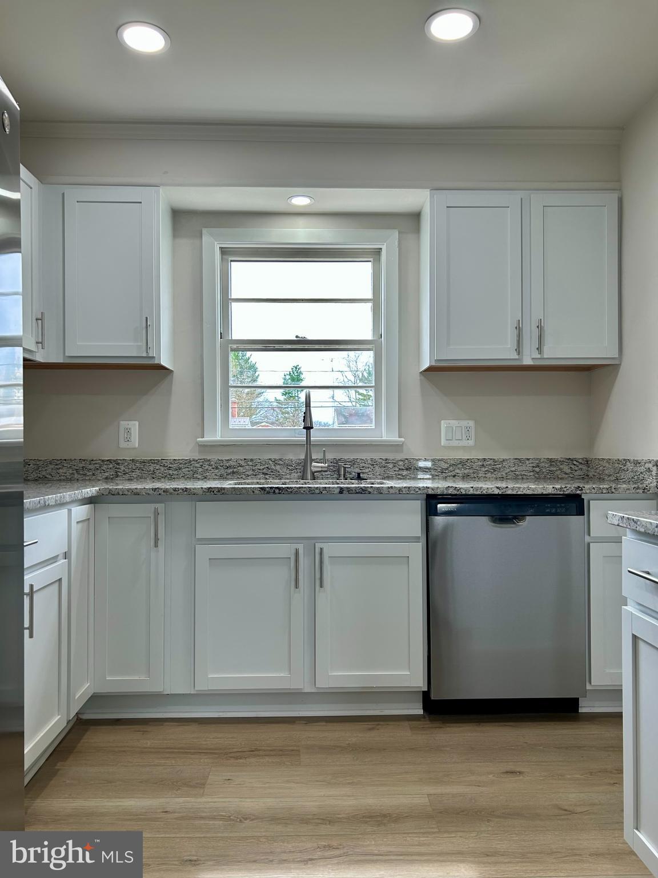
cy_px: 439
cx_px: 329
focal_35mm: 26
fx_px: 659
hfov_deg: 53.1
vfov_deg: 67.3
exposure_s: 1/166
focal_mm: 5.7
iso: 50
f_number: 1.5
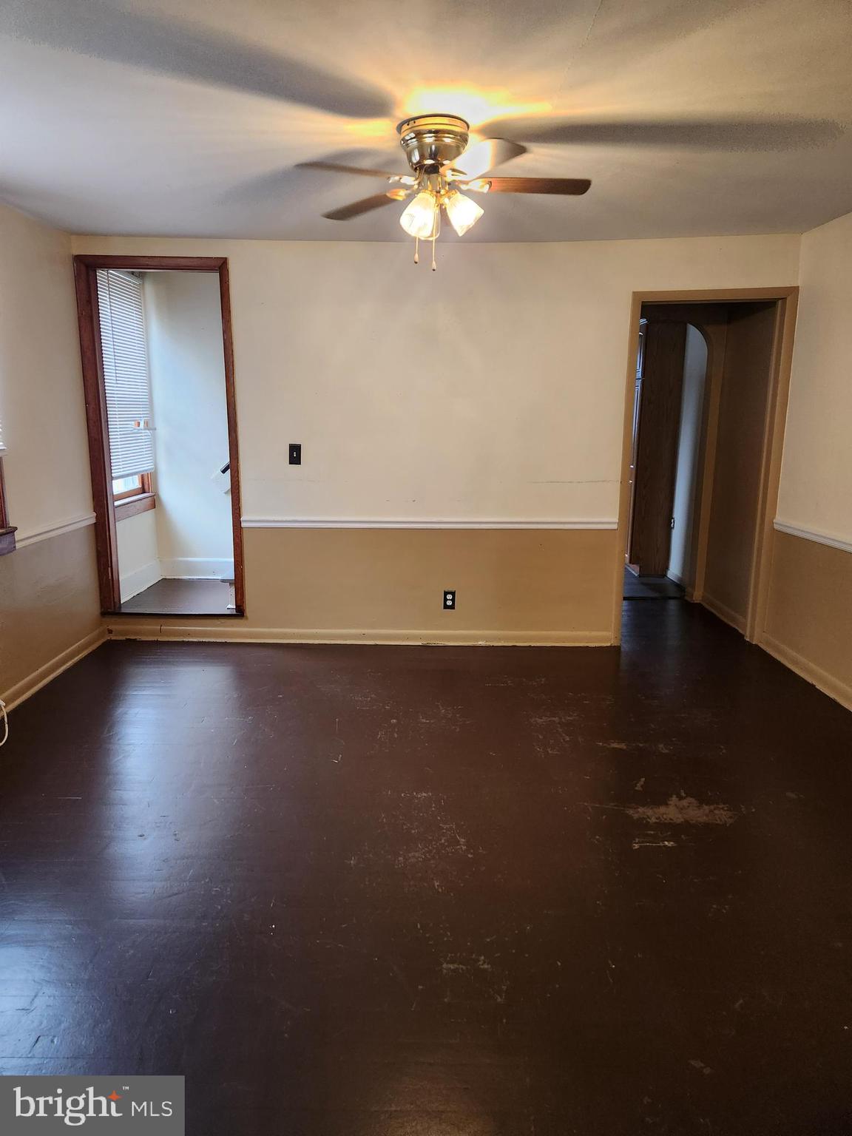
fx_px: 755
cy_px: 568
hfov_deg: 58.9
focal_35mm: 23
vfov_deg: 73.9
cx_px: 426
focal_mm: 5.4
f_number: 1.8
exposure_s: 1/120
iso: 640
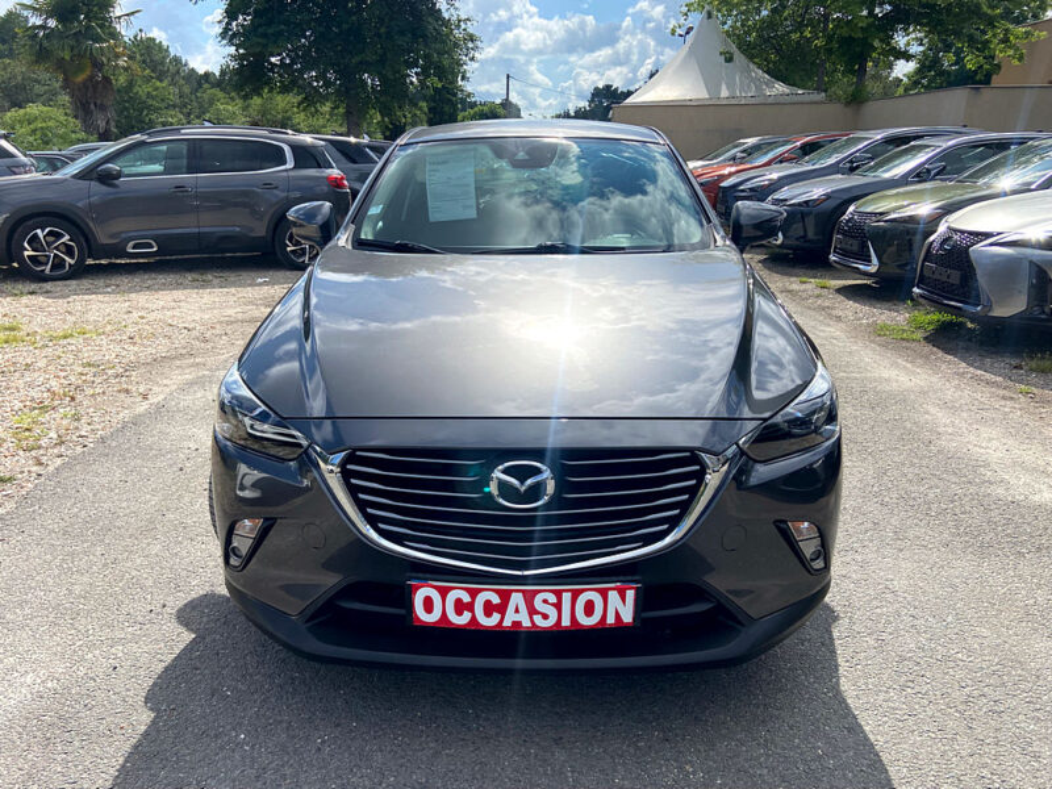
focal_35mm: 26
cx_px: 526
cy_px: 394
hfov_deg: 67.3
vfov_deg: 53.1
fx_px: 790
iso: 32
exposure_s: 1/3497
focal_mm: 4.25
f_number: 1.8
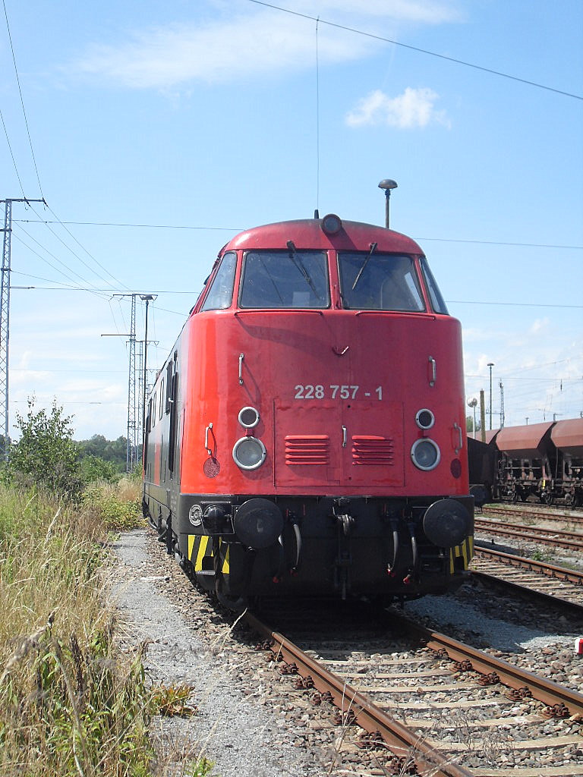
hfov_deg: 24.8
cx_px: 292
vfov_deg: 32.7
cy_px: 388
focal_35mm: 59
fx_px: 1325
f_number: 9.1
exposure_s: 1/90
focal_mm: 10.1
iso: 80
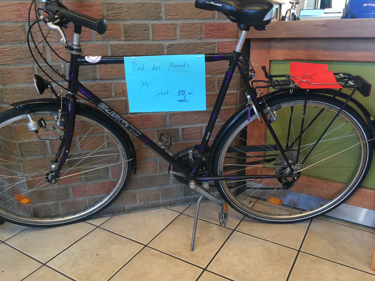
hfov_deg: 61.7
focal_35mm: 29
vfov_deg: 48.2
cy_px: 140
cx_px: 188
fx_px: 314
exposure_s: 1/33
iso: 125
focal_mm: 4.15
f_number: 2.2
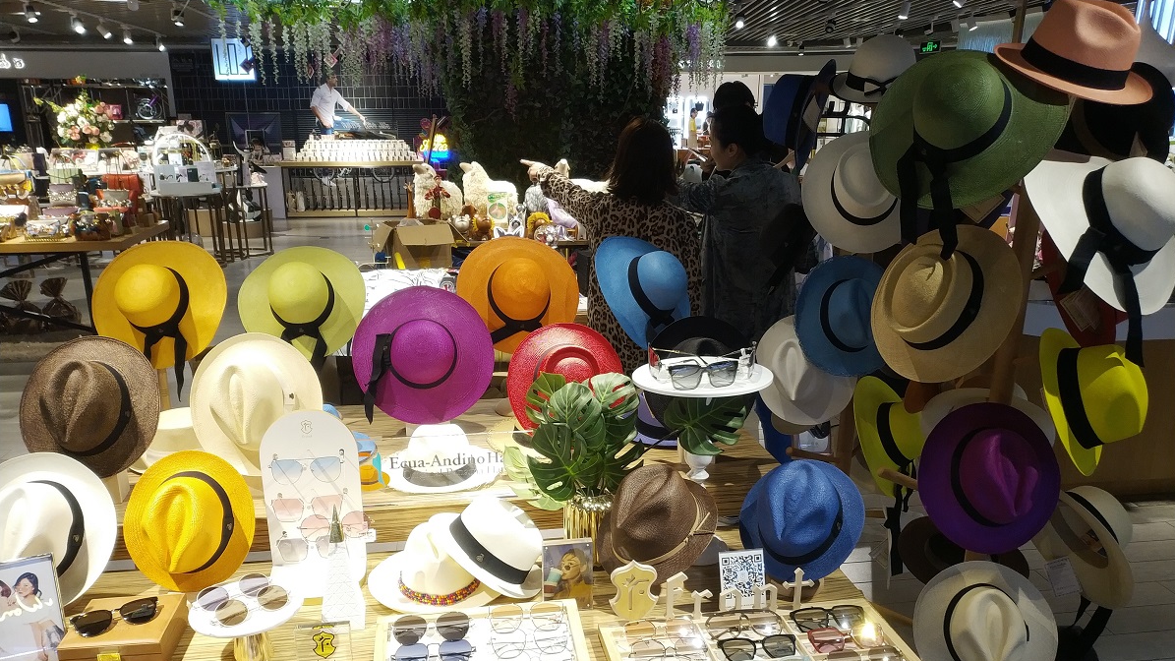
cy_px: 423
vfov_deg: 33.5
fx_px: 1090
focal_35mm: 35
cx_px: 589
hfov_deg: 56.6
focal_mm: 4.5
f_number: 2
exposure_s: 1/50
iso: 236
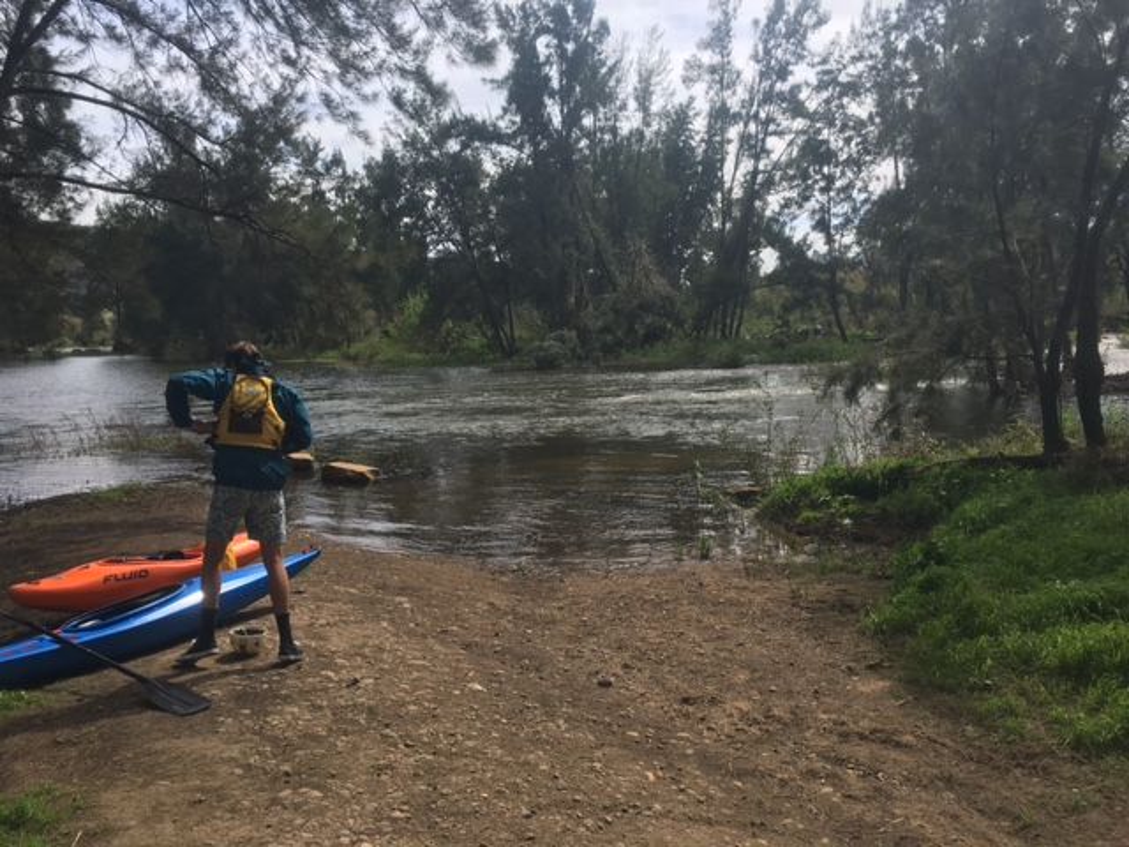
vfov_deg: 48.2
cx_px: 564
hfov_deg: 61.7
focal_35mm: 29
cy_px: 424
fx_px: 946
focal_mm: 4.15
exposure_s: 1/884
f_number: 2.2
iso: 25
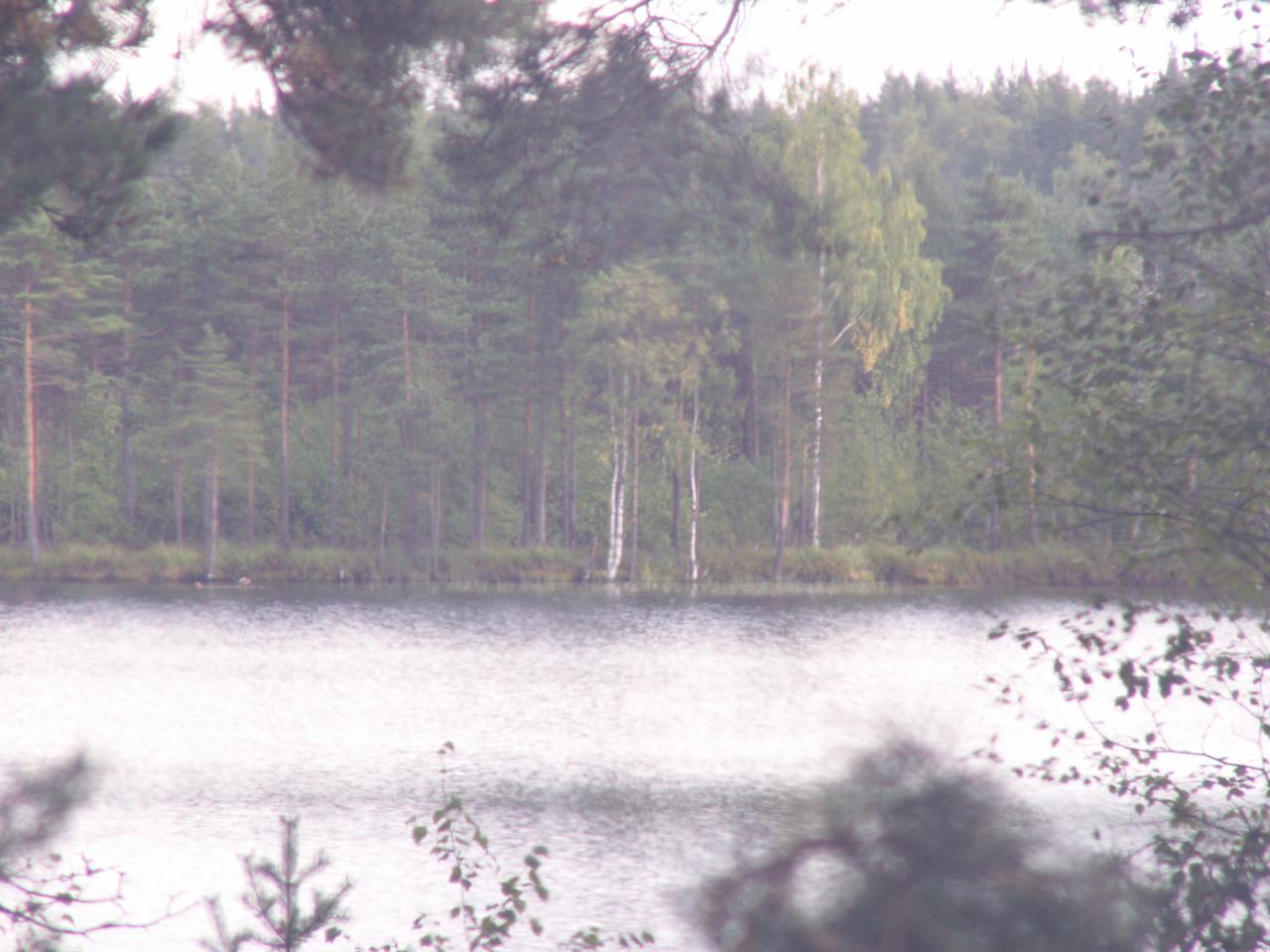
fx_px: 15409
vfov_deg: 3.5
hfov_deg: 4.7
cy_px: 476
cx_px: 635
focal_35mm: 420
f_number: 5
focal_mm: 69.45
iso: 50
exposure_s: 1/100
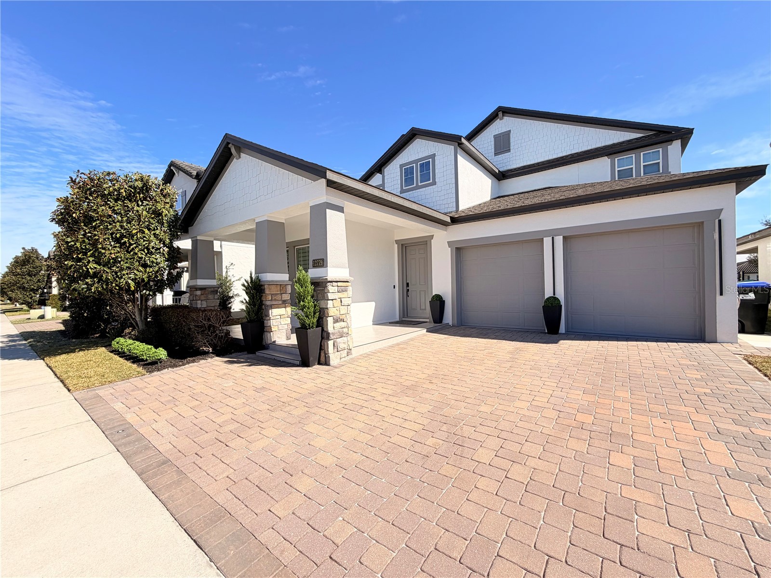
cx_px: 386
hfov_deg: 102.1
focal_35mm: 14
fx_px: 312
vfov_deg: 85.7
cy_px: 289
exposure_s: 1/820
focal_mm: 2.22
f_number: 2.2
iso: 20
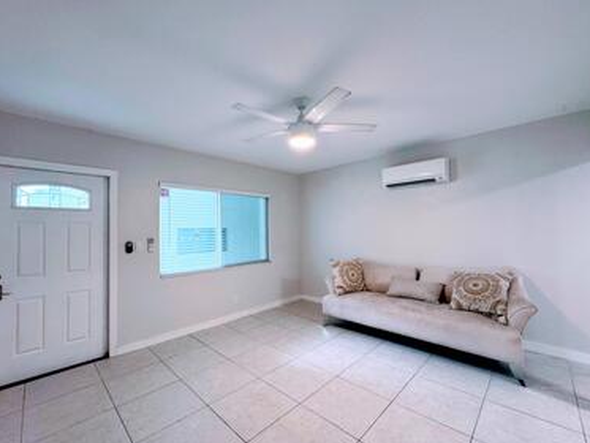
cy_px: 225
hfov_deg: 98.1
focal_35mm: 15
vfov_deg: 81.8
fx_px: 256
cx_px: 288
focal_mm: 2.22
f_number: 2.2
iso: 250
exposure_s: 1/60
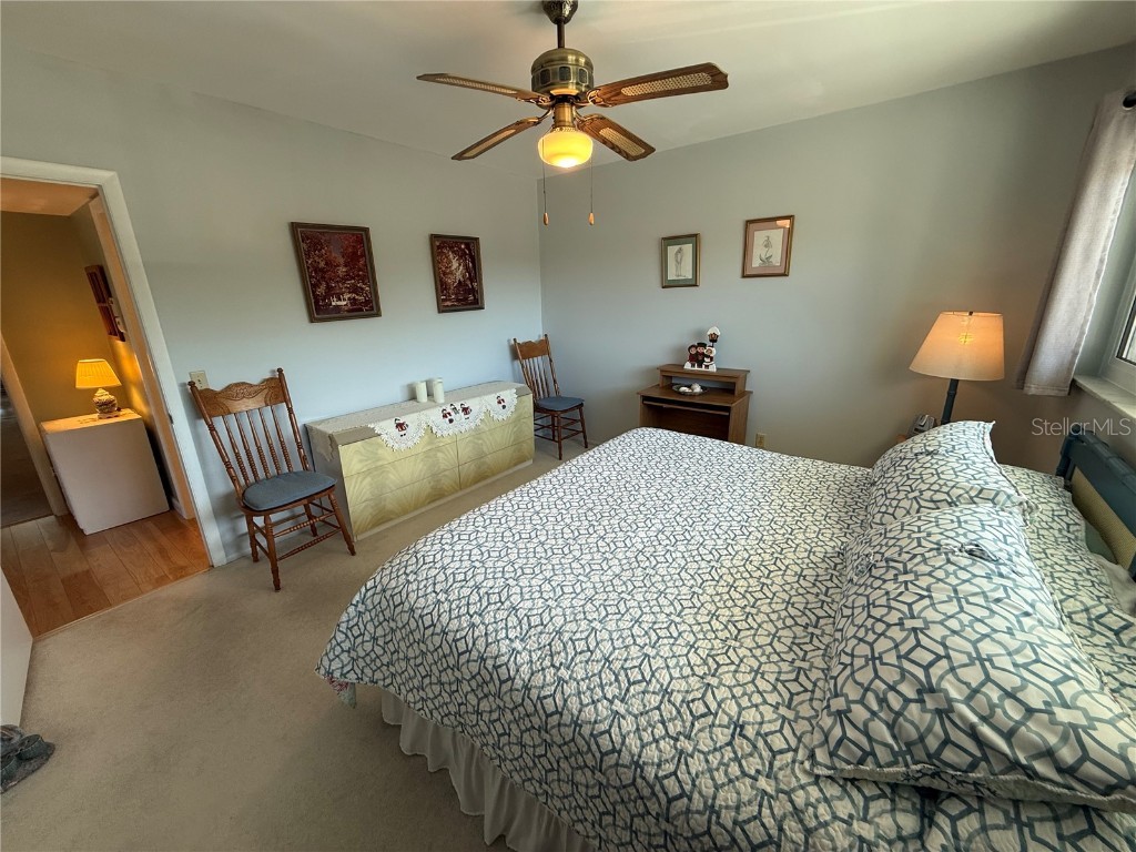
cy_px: 426
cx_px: 568
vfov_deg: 85.7
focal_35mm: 14
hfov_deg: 102.1
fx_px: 459
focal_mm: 2.22
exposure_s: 1/120
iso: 100
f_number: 2.2
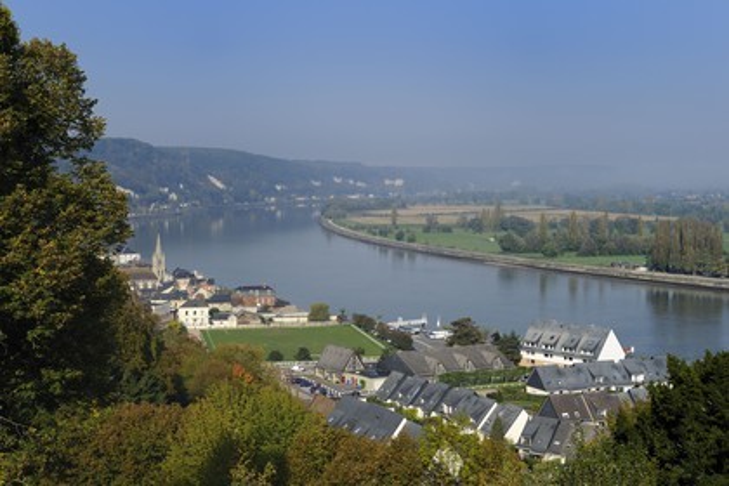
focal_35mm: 58
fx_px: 1174
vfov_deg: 23.4
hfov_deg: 34.5
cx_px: 364
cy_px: 243
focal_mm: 58
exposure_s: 1/200
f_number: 13
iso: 200
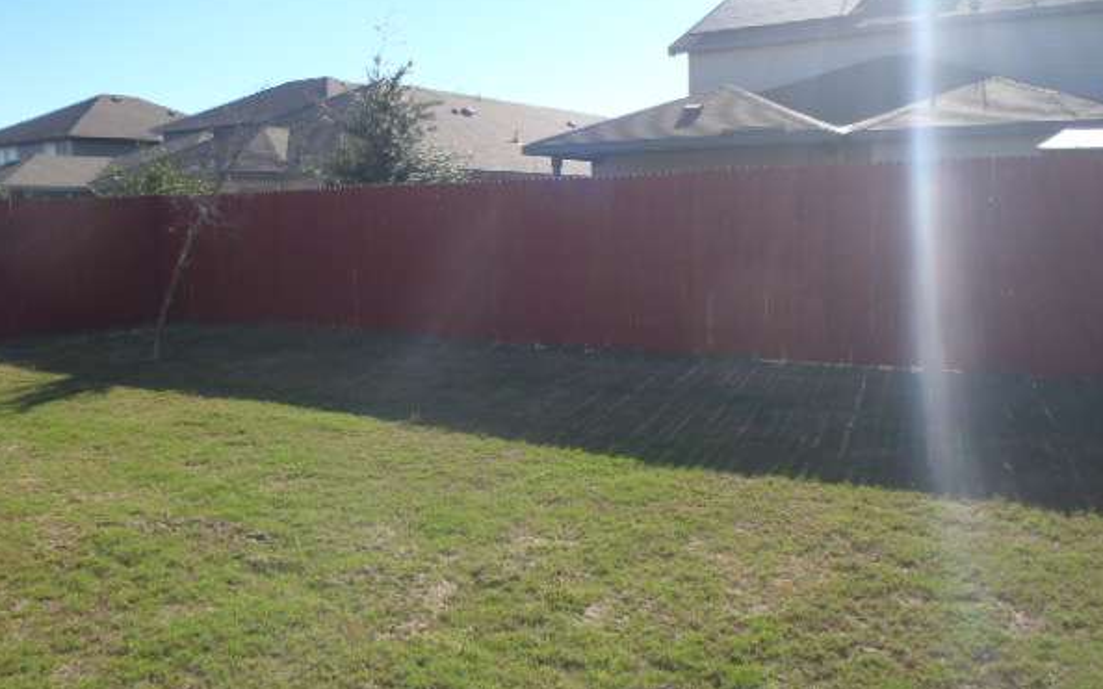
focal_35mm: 32
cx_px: 526
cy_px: 284
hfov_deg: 59.6
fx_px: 962
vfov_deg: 39.3
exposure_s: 1/400
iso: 80
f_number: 3.9
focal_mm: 5
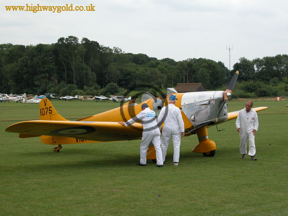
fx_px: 732
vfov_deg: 16.8
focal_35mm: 88
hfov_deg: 22.3
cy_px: 108
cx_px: 144
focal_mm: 22.3
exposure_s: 1/450
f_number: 5
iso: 100
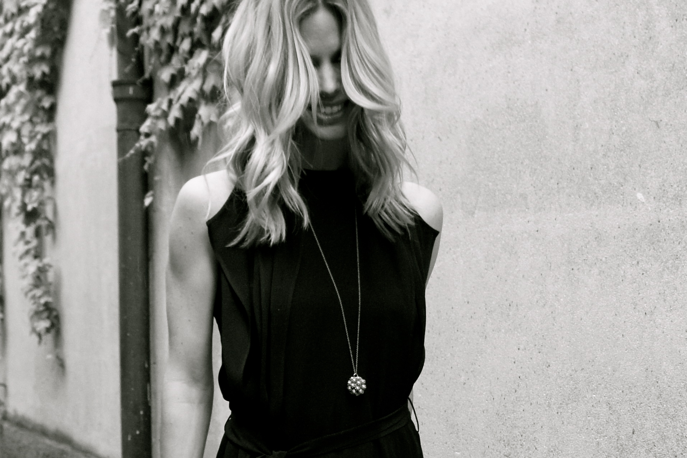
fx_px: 572
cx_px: 344
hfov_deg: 61.9
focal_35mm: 30
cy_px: 229
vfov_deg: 43.6
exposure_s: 1/250
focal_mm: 20
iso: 1250
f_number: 4.5
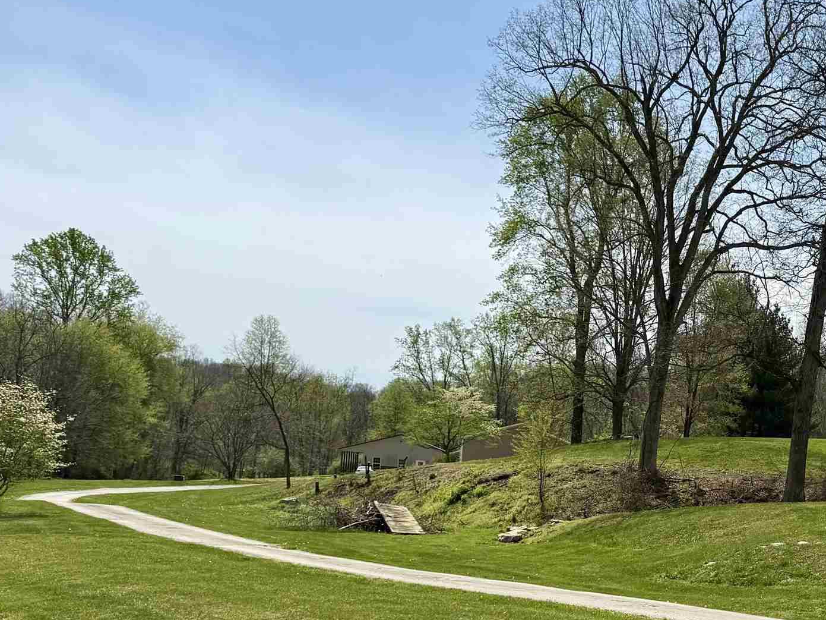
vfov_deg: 26.9
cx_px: 841
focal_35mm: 53
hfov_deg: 32.9
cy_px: 506
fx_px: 1265
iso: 80
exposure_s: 1/7353
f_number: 1.78
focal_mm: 6.76
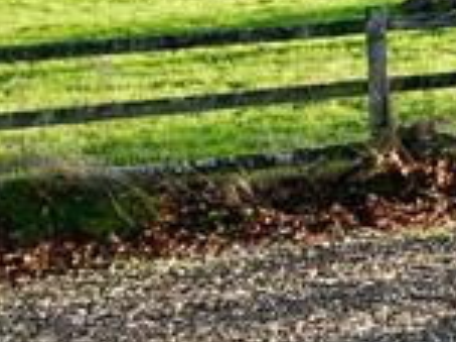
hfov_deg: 14.1
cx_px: 1078
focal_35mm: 98
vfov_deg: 14.0
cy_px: -198
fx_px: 1290
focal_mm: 10
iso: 160
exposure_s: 1/125
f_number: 8
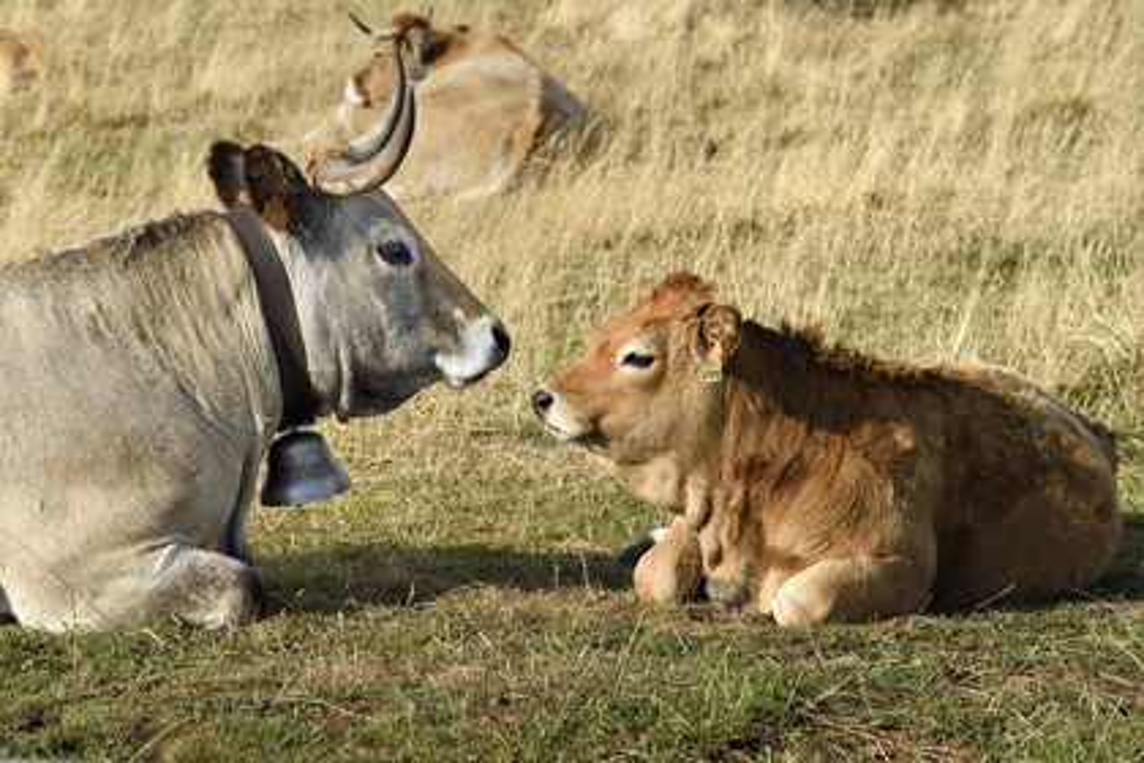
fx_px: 5878
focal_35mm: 185
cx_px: 572
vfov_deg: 7.4
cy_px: 382
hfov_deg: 11.1
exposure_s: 1/250
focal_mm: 185
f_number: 11
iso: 200
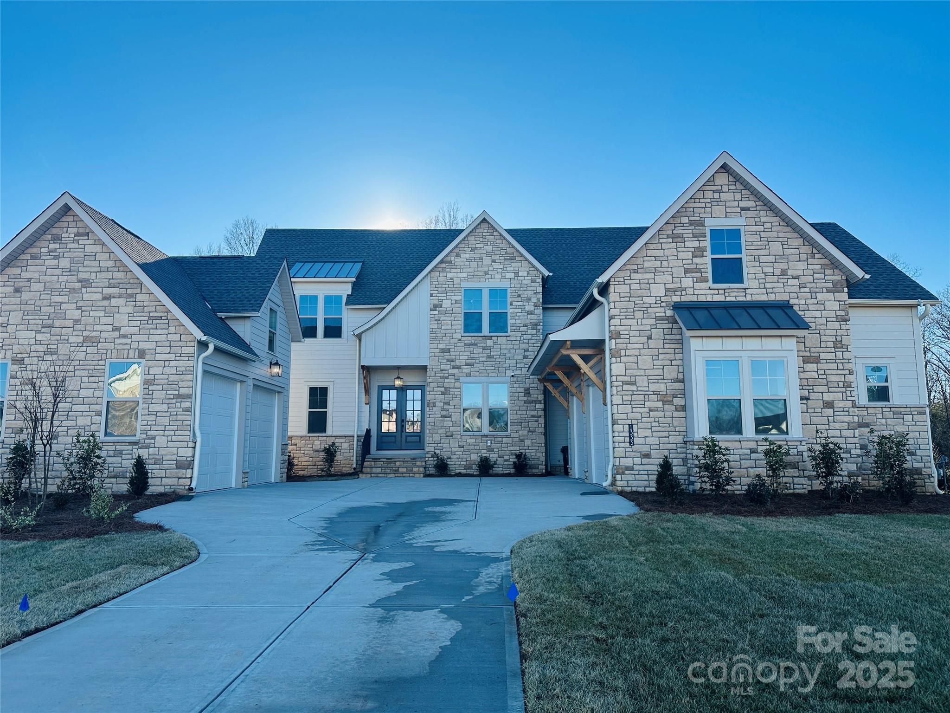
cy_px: 356
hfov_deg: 71.6
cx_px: 475
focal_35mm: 24
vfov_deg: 56.8
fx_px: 659
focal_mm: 6.86
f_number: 1.78
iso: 80
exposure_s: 1/2469
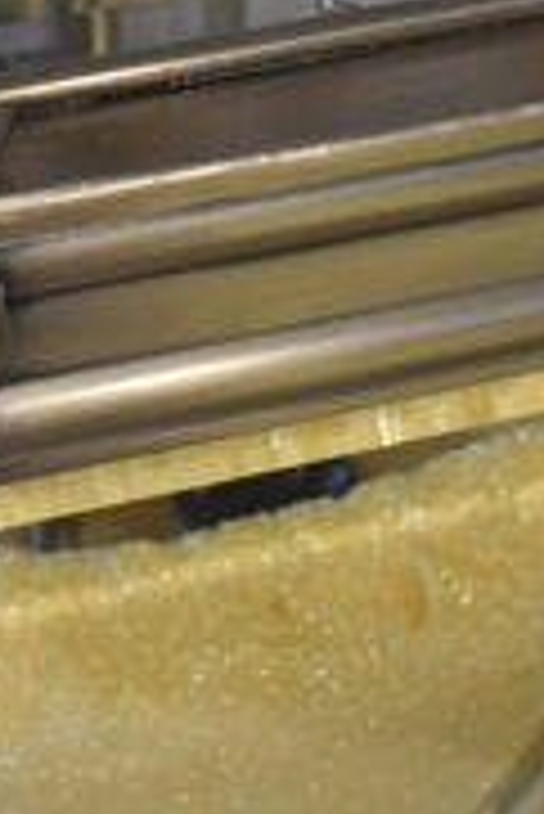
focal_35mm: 136
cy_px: -510
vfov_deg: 13.9
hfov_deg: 10.1
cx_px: 121
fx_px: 3077
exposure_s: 1/125
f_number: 3.5
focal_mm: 18
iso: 1600
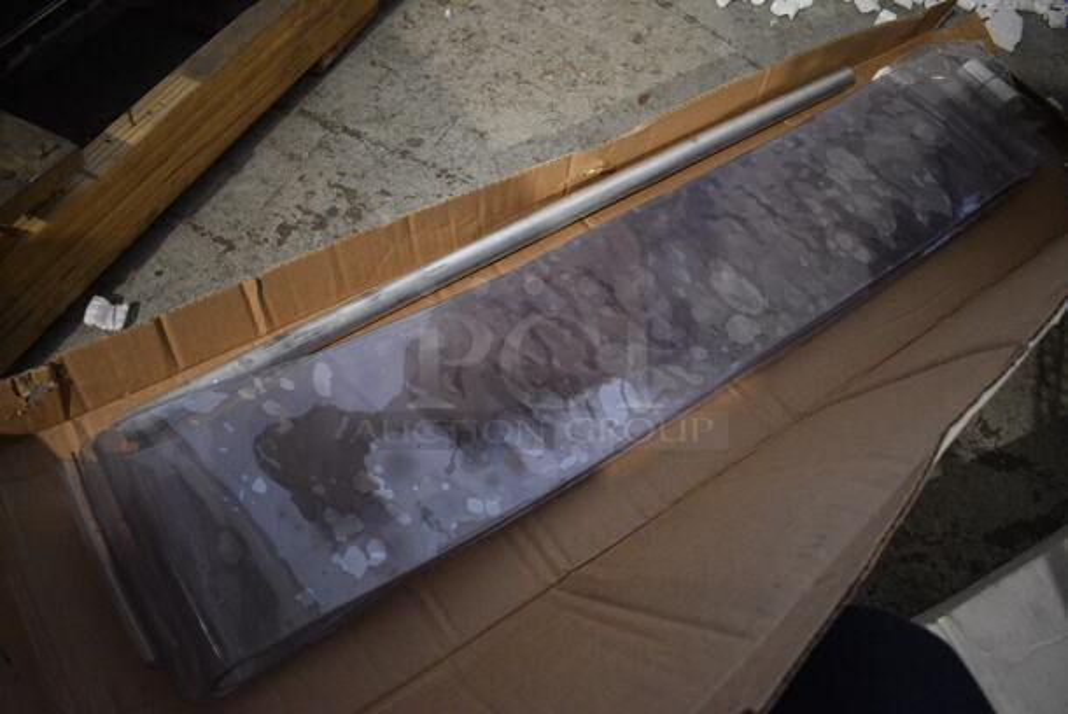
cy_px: 357
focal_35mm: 27
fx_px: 802
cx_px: 534
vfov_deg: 48.0
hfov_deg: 67.3
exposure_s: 1/125
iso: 4500
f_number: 3.5
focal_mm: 18
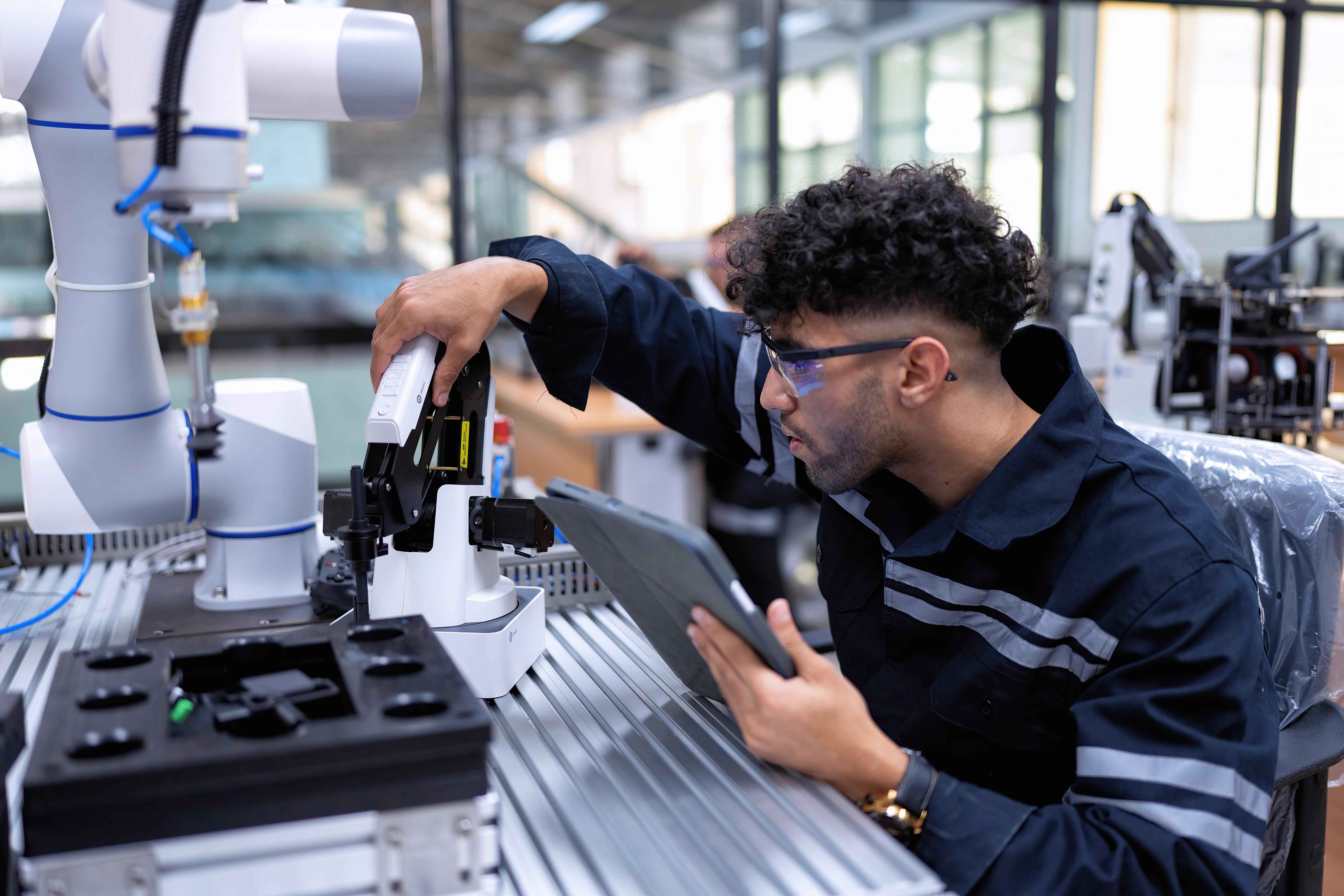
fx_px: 1307
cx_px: 672
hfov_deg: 54.4
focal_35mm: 35
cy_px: 448
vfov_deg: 37.9
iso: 1000
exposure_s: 1/800
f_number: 1.4
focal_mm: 35
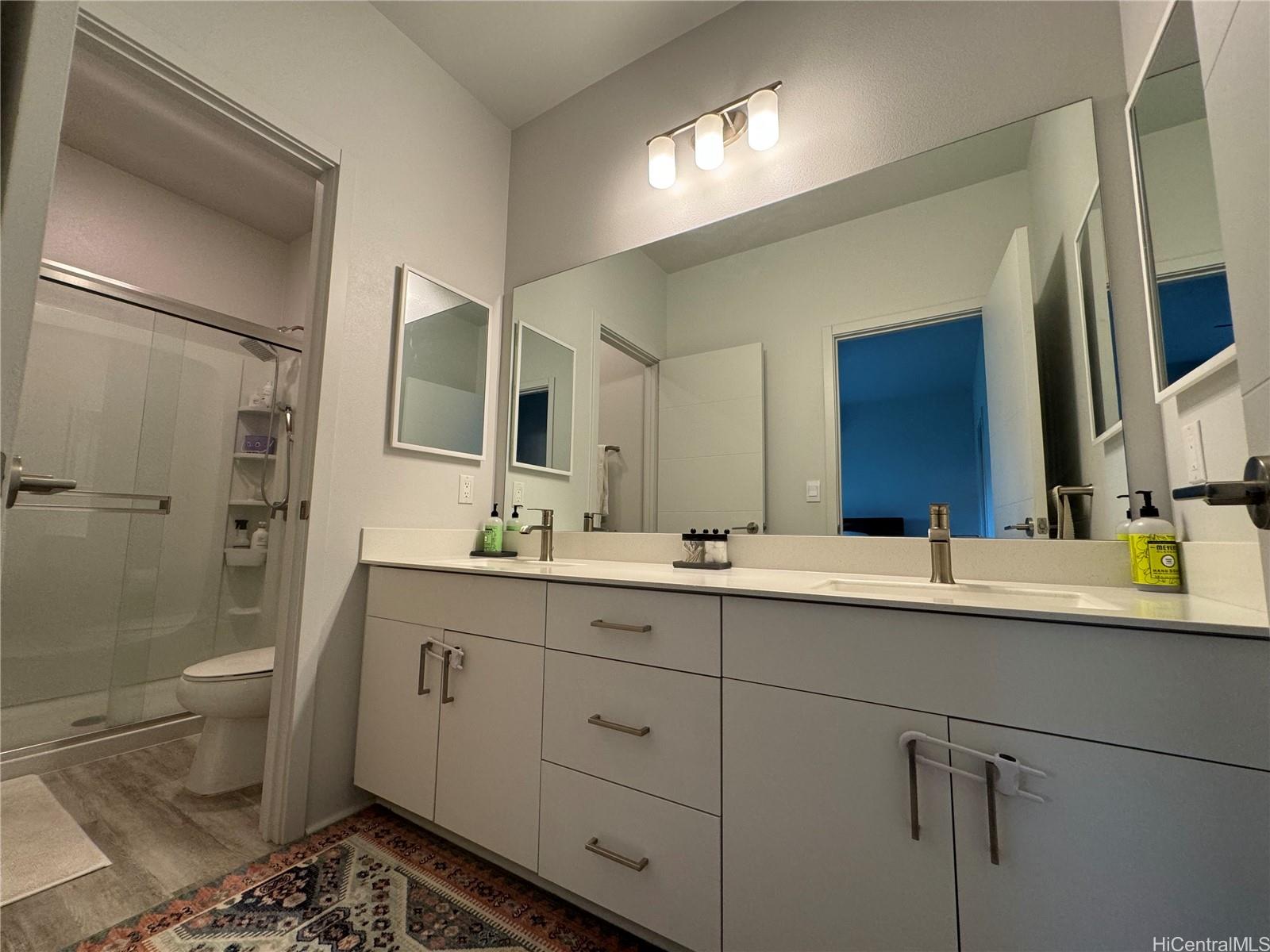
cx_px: 635
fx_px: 514
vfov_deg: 85.7
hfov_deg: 102.1
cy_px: 476
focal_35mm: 14
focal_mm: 2.22
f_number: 2.2
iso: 200
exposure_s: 1/120
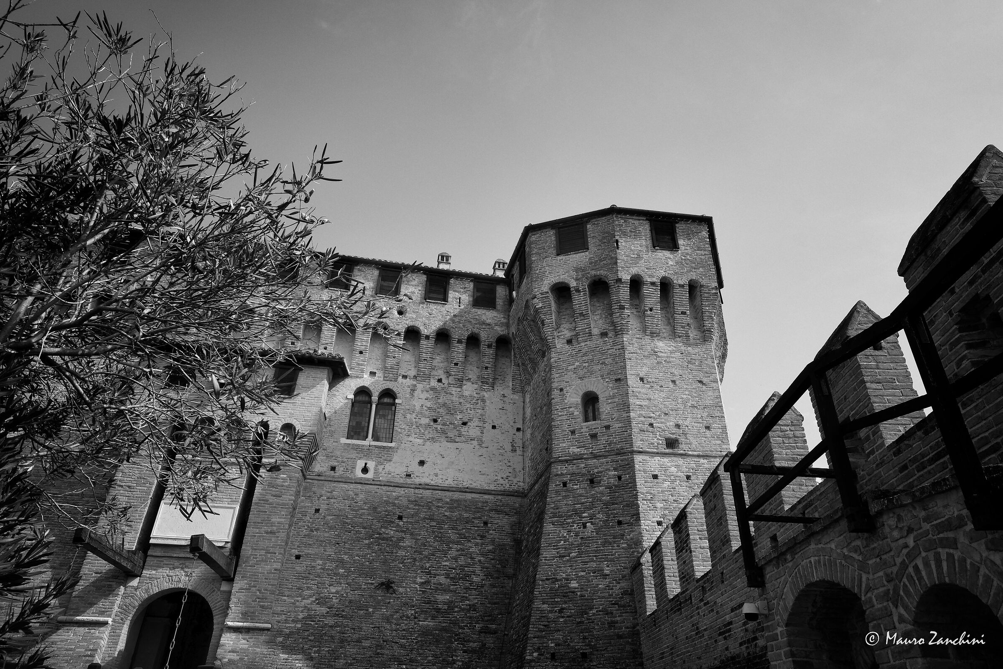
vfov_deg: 59.5
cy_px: 334
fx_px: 585
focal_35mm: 21
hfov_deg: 81.2
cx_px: 502
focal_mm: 14
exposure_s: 1/160
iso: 200
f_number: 11
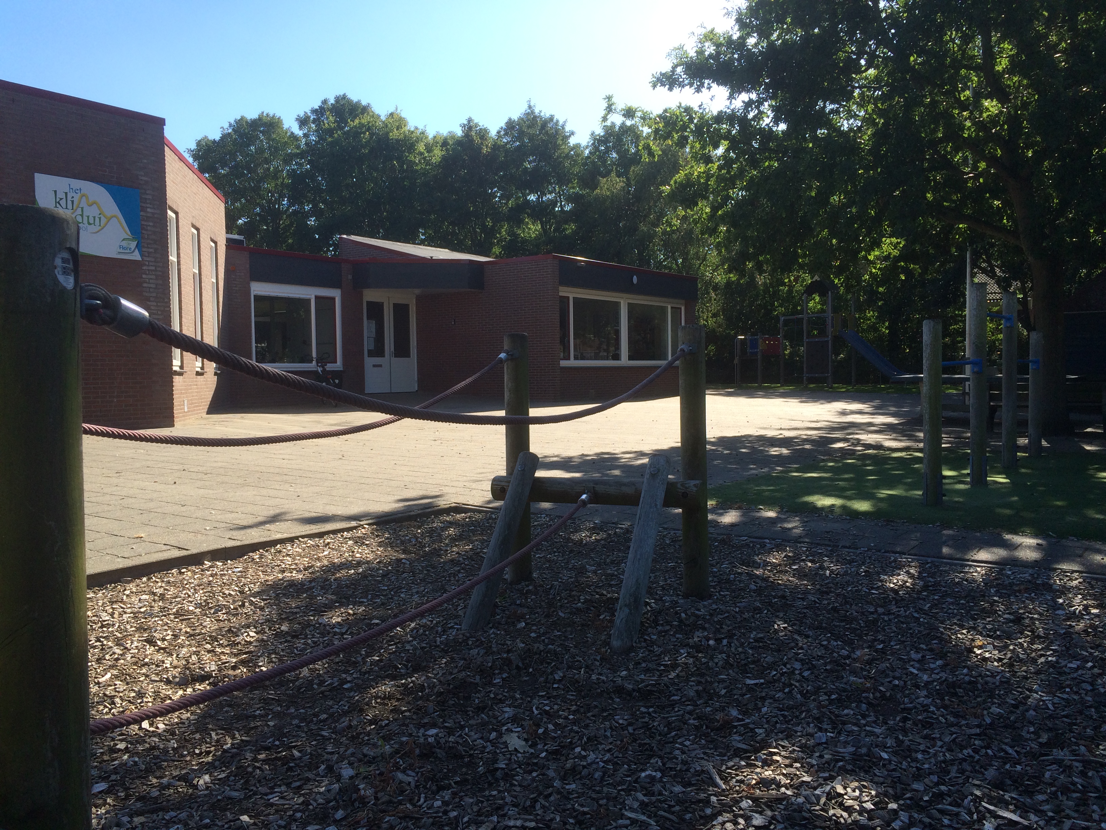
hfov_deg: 61.7
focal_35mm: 29
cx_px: 553
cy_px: 415
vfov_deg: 48.2
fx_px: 927
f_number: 2.2
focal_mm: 4.15
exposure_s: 1/1001
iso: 32
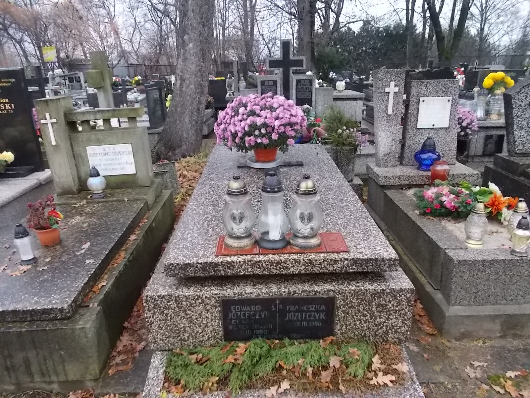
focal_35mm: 26
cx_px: 265
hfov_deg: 67.3
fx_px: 398
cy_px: 199
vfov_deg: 53.1
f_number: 3.2
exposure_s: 1/160
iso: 400
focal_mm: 4.6
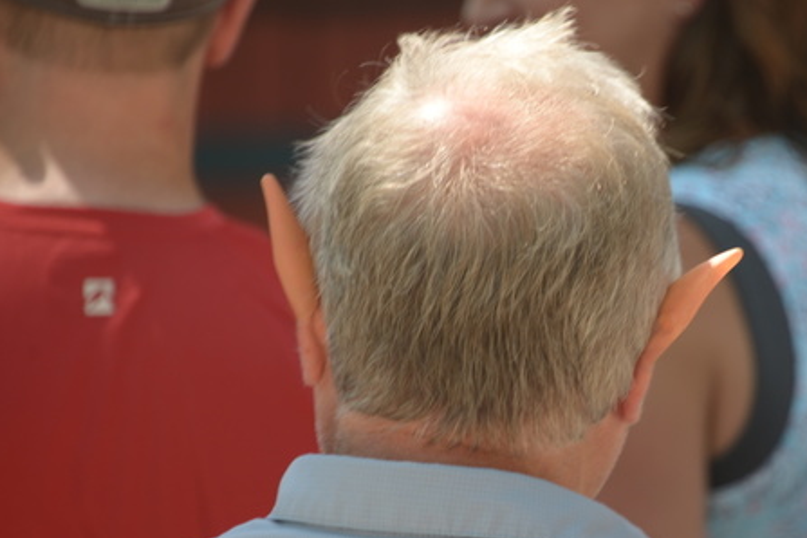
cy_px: 376
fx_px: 11902
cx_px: 621
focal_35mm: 531
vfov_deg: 2.6
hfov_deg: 3.9
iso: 100
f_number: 5.6
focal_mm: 300
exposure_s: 1/30
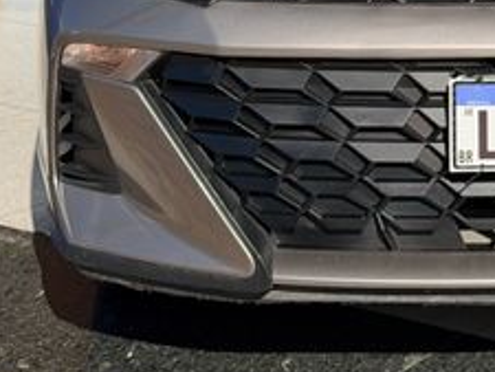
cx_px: 579
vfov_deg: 8.9
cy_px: -132
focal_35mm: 164
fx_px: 2346
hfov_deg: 11.8
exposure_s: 1/6536
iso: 100
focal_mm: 6.76
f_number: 1.78
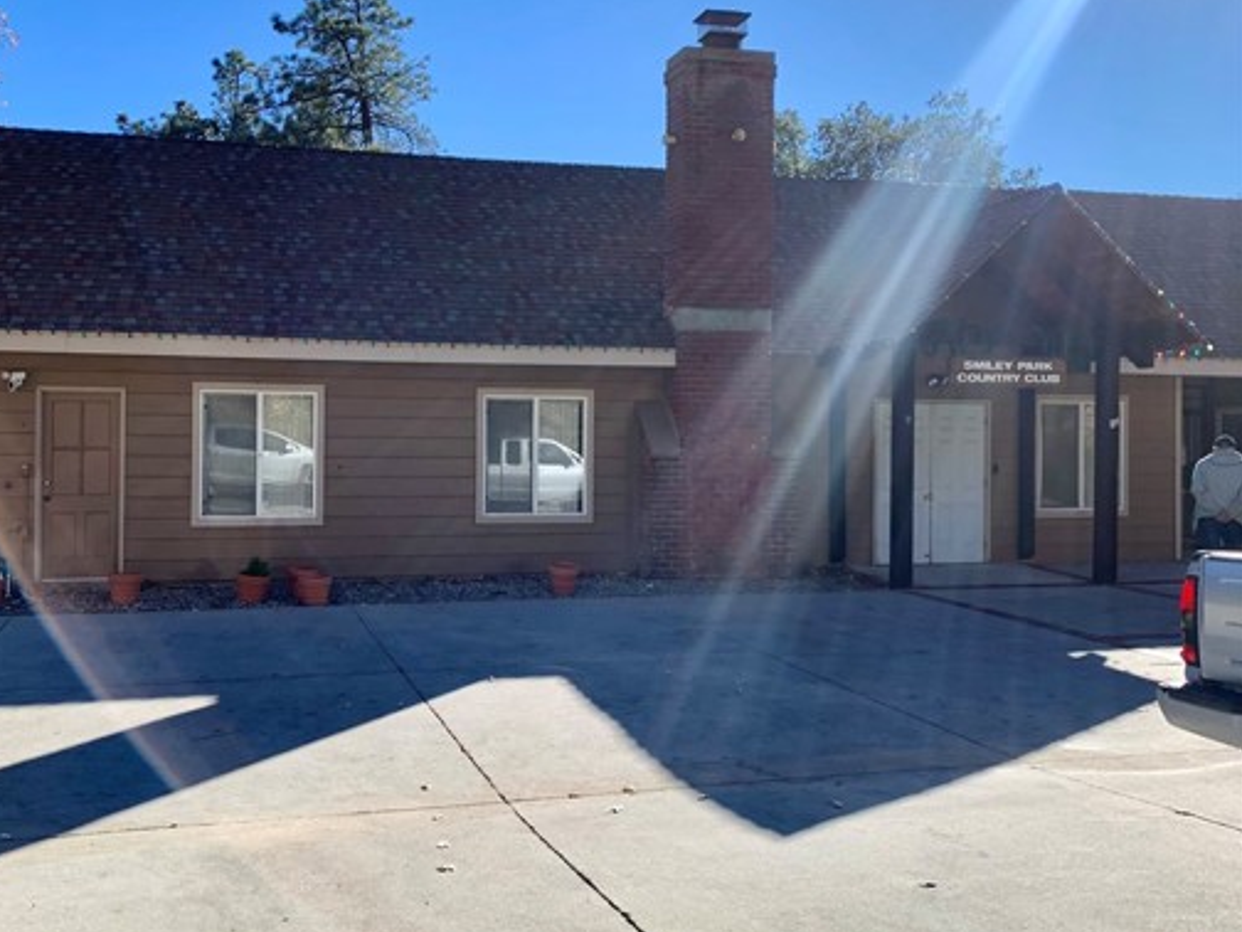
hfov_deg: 54.6
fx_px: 1184
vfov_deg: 42.9
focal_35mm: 33
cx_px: 456
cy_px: 456
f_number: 1.8
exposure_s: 1/1447
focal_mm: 4.25
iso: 25
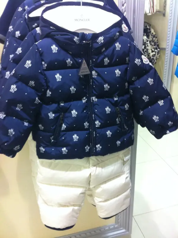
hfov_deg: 40.6
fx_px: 241
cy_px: 119
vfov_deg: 52.7
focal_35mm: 35
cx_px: 89
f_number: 2.8
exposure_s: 1/15
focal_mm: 3.85
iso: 200
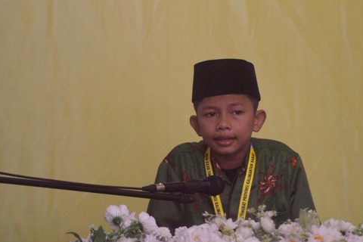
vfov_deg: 4.1
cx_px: 227
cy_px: 116
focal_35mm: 333
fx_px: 3357
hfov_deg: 6.2
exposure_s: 1/400
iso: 1600
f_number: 2.8
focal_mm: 200
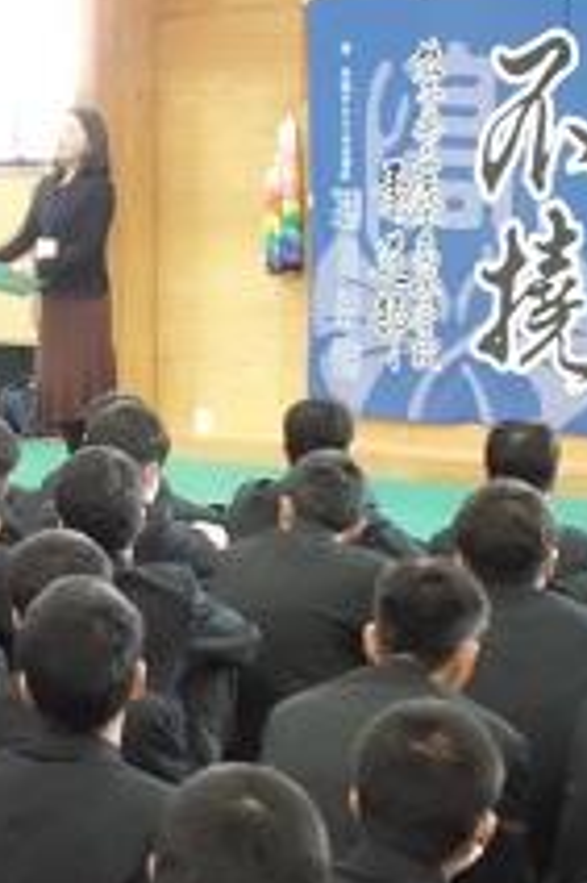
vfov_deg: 18.3
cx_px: 42
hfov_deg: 12.1
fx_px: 2744
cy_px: 525
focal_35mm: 112
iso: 800
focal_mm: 10.3
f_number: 4.9
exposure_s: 1/15
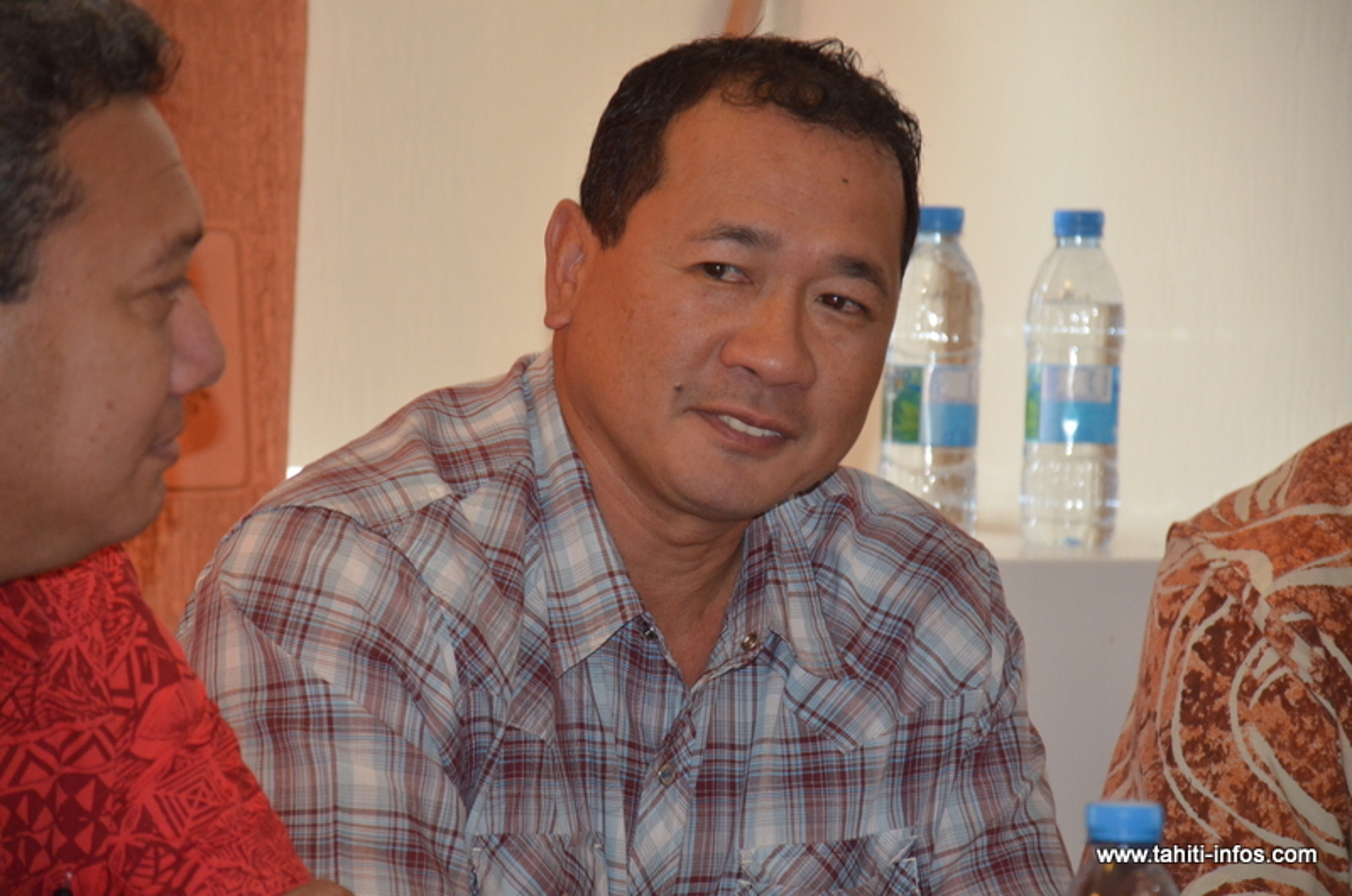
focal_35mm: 210
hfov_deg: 9.8
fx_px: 7871
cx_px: 676
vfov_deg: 6.5
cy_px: 448
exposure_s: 1/60
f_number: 5.6
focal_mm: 140
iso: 1600
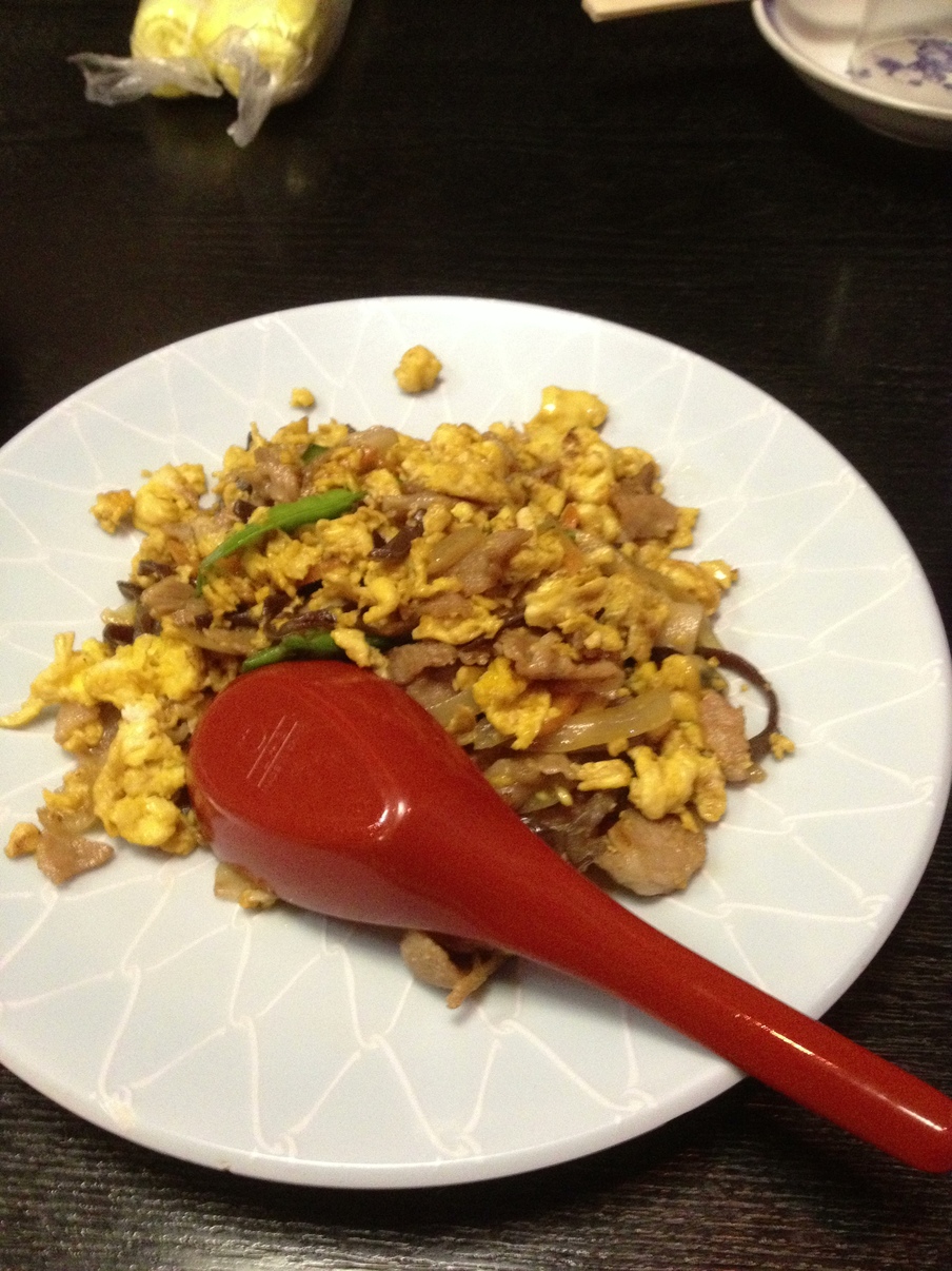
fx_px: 1284
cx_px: 476
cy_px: 636
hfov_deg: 40.7
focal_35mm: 35
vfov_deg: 52.6
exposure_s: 1/17
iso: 400
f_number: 2.4
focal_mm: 4.28
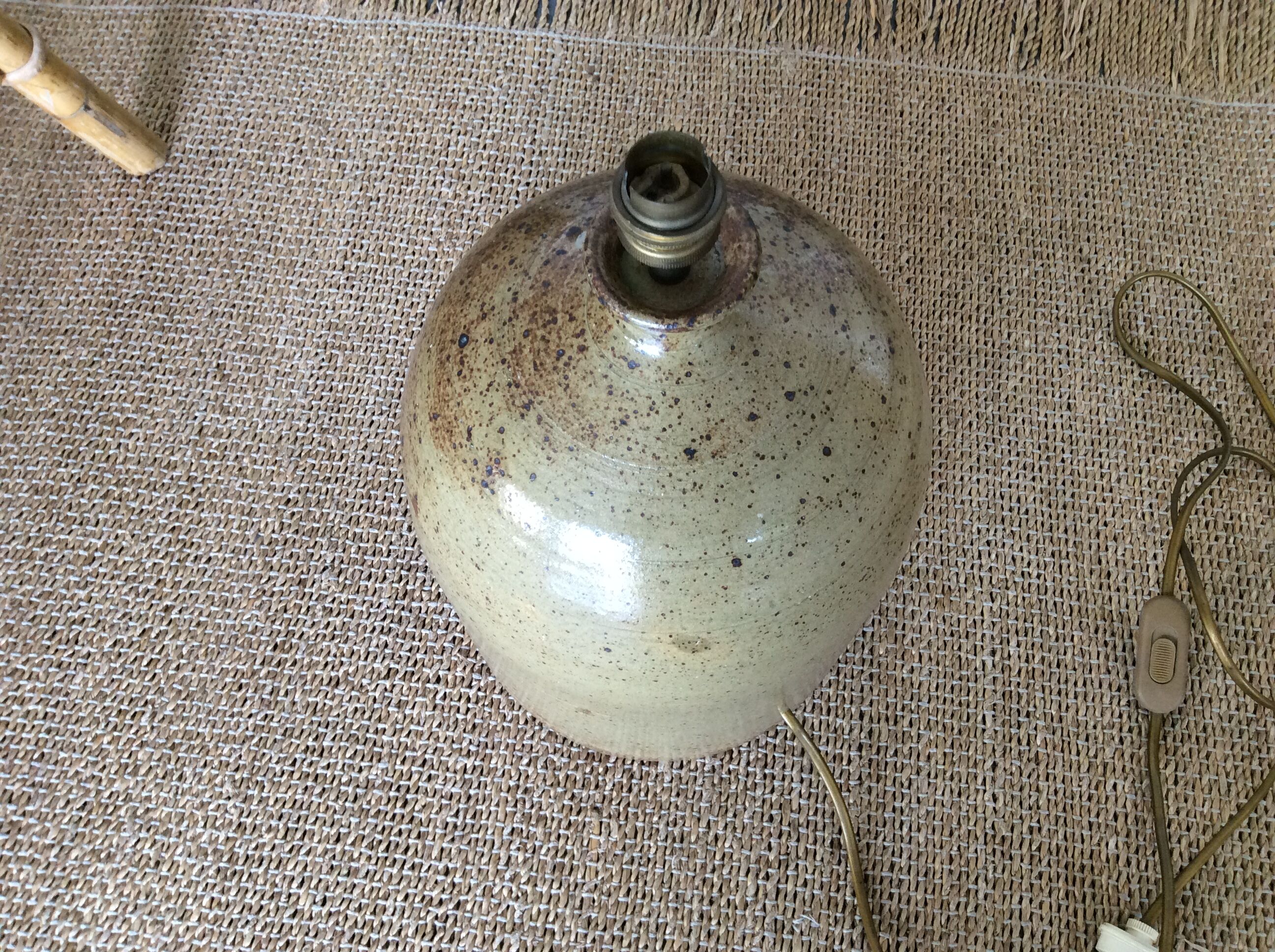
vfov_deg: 44.1
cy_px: 476
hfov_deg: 56.9
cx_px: 638
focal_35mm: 32
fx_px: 1177
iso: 64
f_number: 2.4
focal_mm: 3.3
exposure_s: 1/25
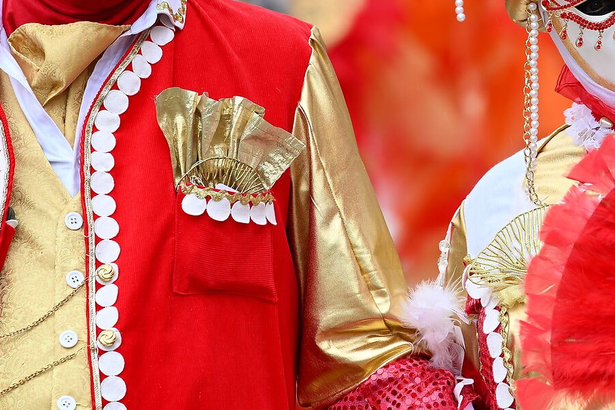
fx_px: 6114
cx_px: 284
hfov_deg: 5.8
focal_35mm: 358
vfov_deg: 3.8
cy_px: 170
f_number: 2.5
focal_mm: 135
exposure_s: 1/320
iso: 64
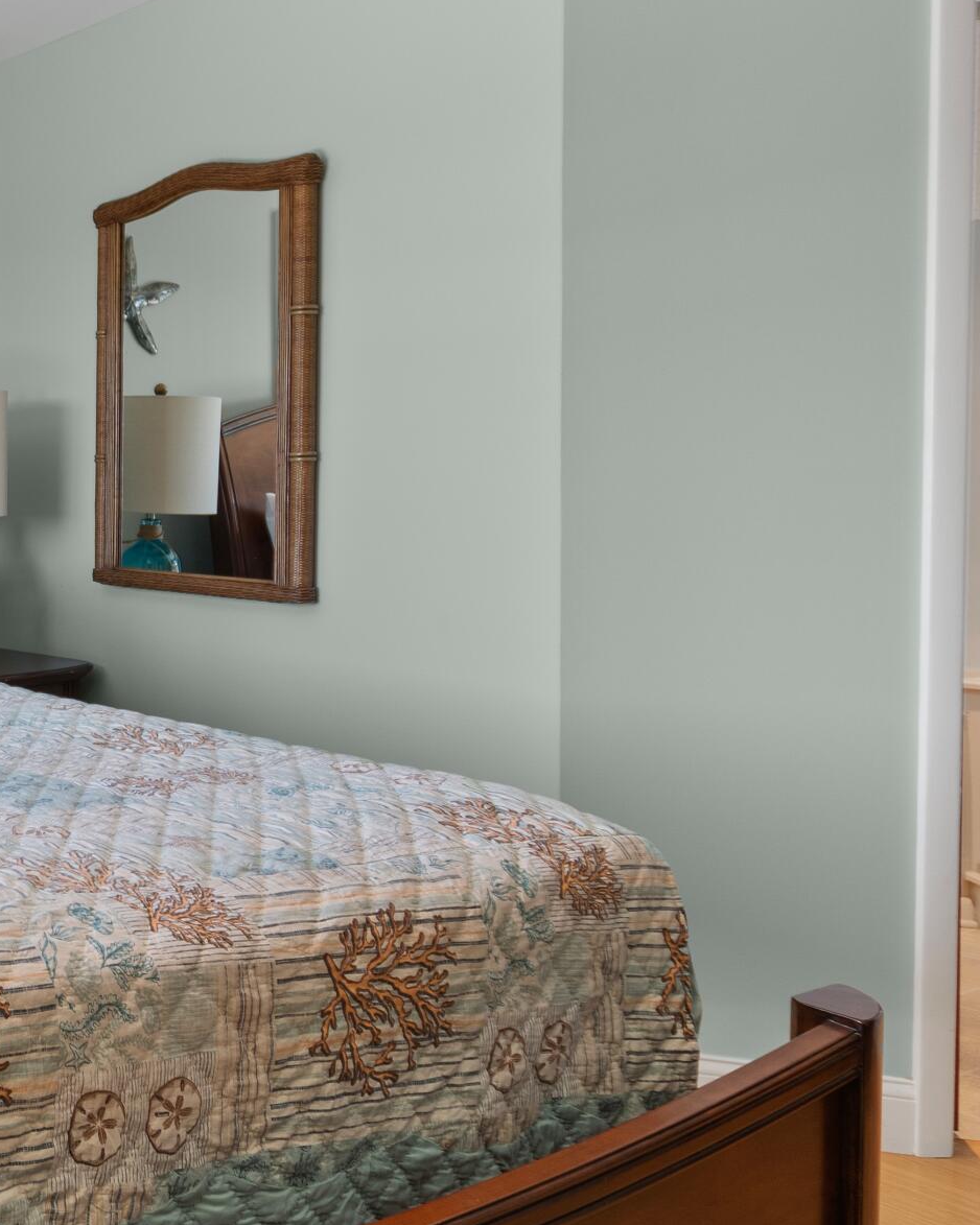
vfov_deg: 50.1
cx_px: -345
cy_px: 517
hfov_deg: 30.6
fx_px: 1306
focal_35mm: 36
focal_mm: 10
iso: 100
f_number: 4.5
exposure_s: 1/40
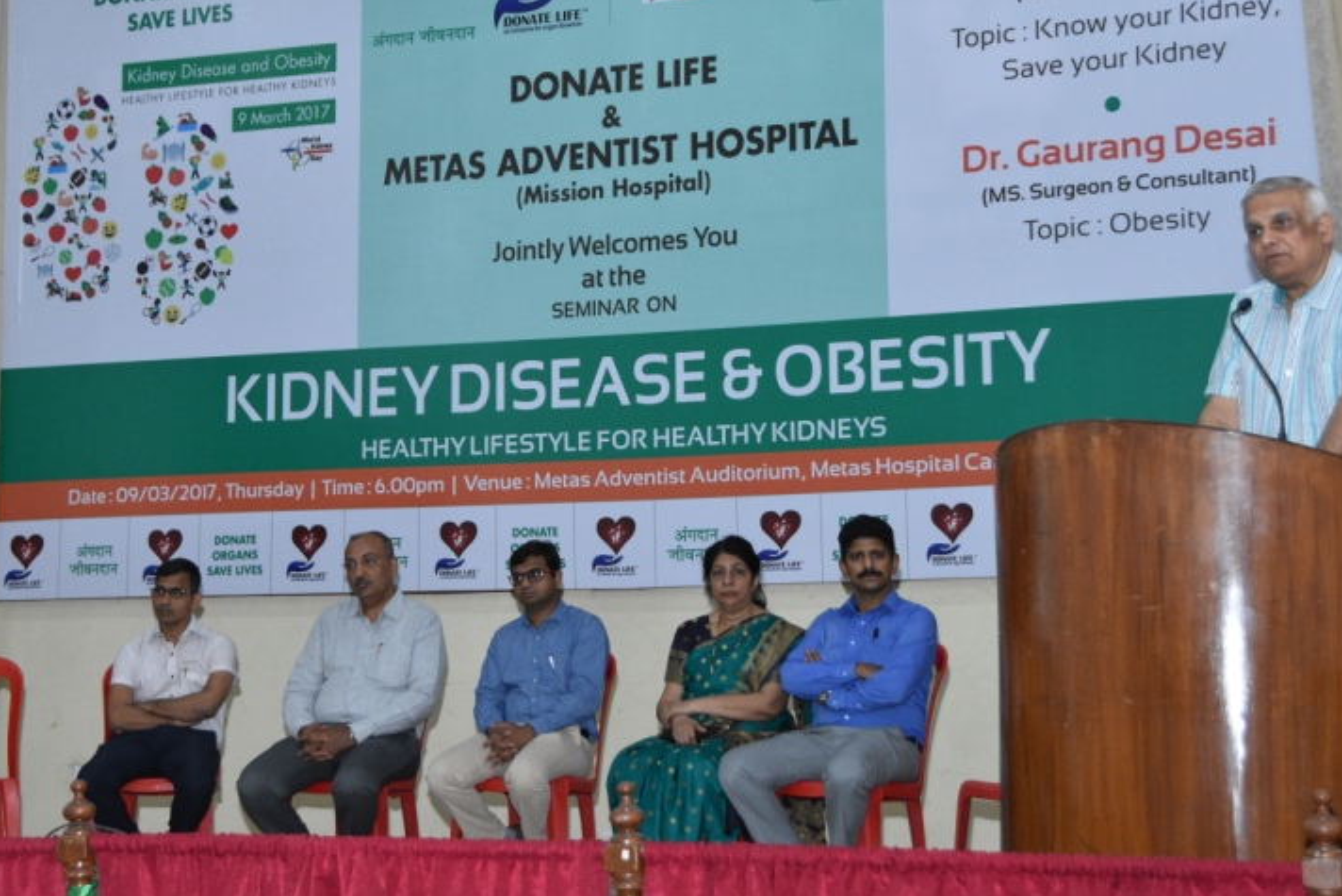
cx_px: 624
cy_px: 399
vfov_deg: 19.7
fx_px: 2573
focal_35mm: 69
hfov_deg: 29.2
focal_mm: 32
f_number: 5
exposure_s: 1/100
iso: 1600
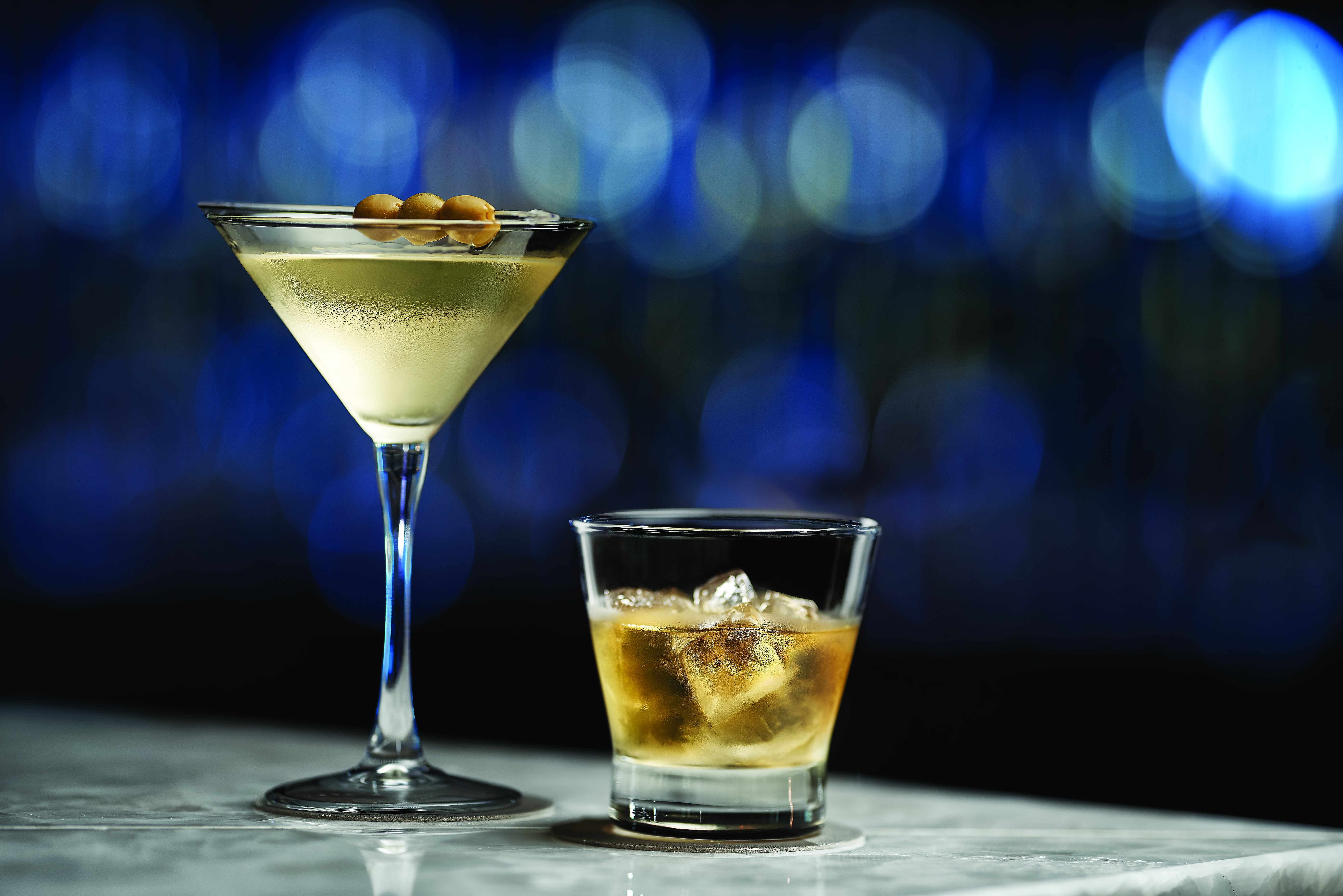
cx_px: 672
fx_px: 5037
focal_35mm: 135
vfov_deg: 10.2
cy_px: 448
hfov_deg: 15.2
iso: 100
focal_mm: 135
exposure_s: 1/160
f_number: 2.2
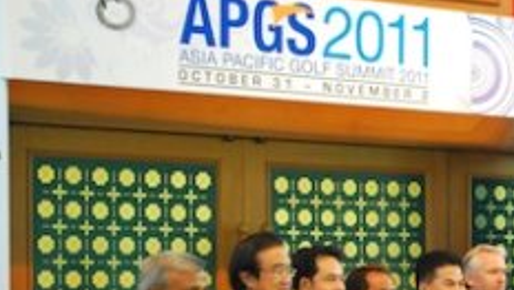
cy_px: 335
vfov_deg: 9.3
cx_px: 523
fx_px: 1773
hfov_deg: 16.1
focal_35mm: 130
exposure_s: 1/40
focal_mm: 40
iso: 1600
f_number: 5.3
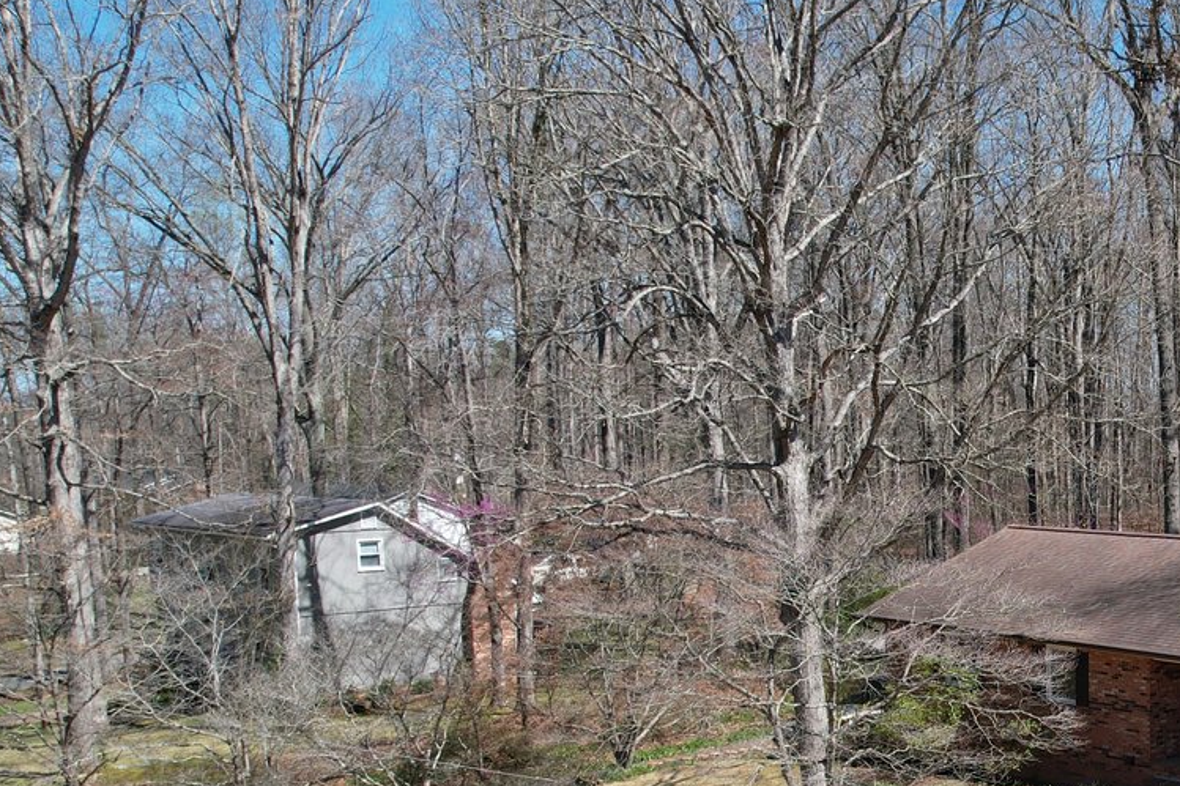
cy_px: 631
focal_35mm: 50
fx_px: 1638
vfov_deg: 26.5
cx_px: 1157
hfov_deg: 36.0
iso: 120
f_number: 2.8
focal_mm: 8.38
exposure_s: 1/1250
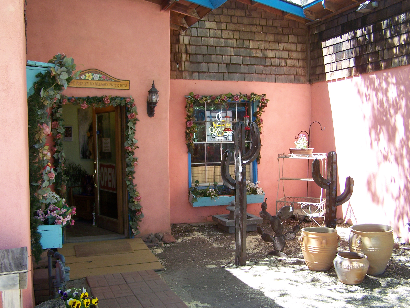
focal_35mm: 38
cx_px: 205
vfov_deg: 37.8
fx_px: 450
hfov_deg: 48.9
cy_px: 154
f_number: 2.8
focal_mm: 6.3
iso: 80
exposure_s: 1/100
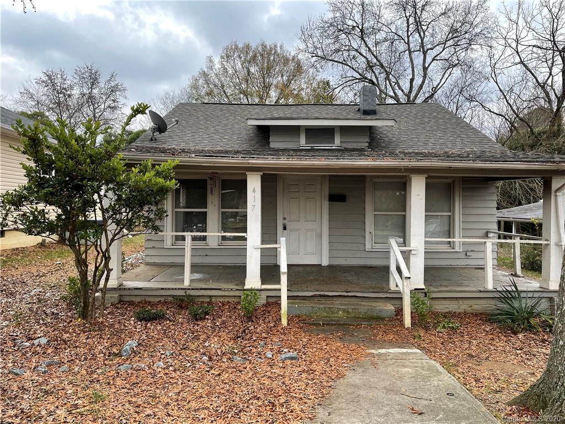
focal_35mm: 26
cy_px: 212
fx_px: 424
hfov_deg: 67.3
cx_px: 282
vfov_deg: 53.1
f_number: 1.6
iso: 32
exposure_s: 1/204
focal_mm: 5.1
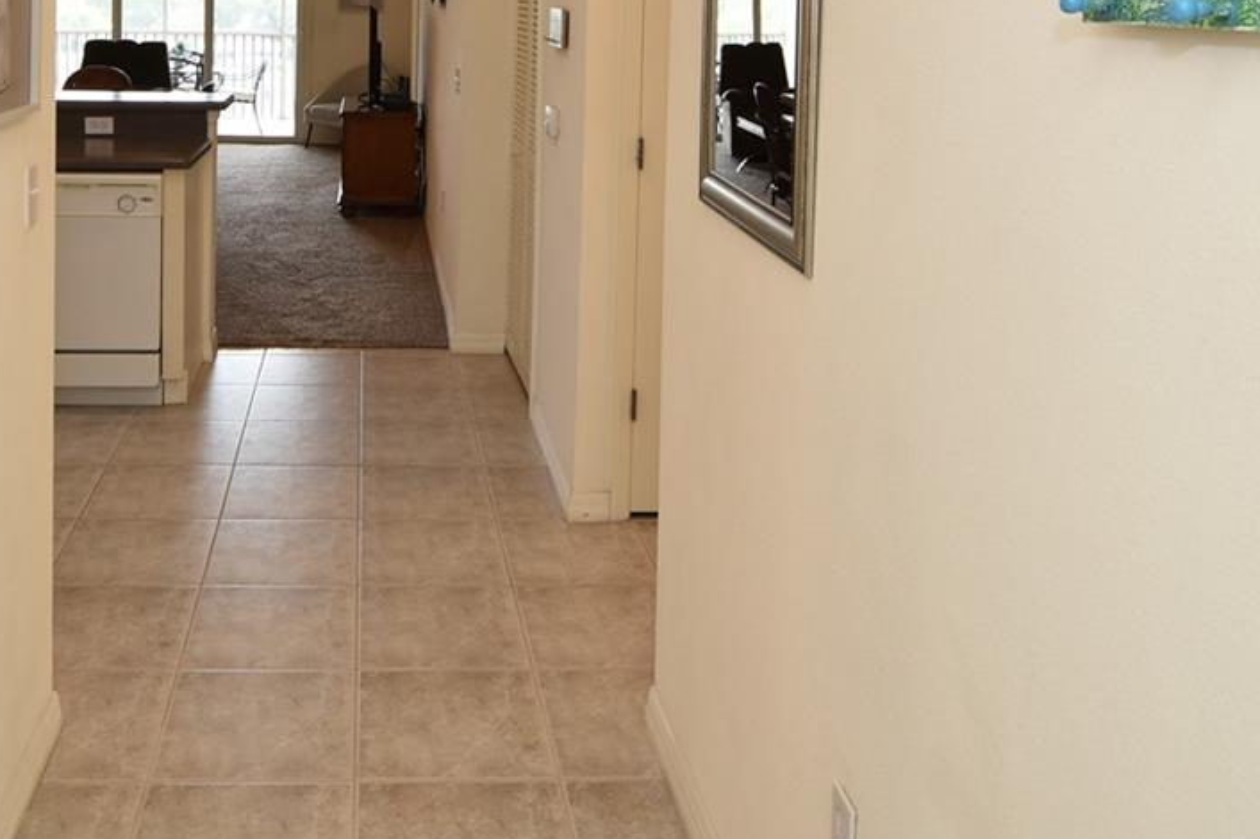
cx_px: 432
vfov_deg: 36.5
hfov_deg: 54.8
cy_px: 86
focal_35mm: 34
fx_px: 1189
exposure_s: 1/60
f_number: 4
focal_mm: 10
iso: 320
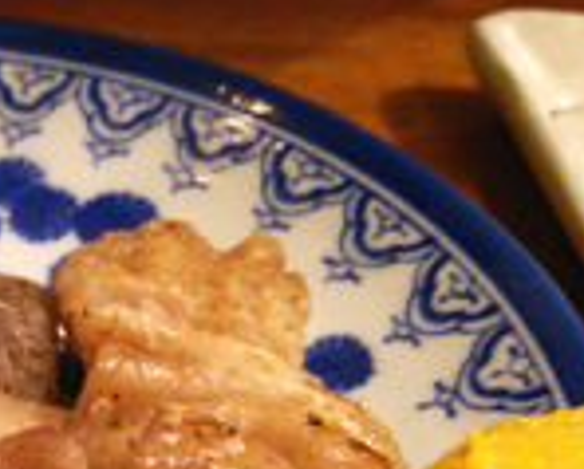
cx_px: -166
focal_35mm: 79
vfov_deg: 18.4
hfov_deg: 21.8
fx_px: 1368
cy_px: 575
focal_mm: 4.06
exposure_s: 1/21
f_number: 1.94
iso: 250
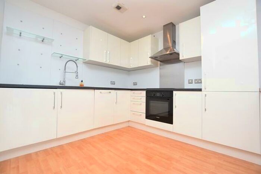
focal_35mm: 15
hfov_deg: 100.4
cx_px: 130
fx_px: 109
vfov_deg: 77.4
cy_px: 87
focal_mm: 10
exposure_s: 1/100
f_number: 5
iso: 800
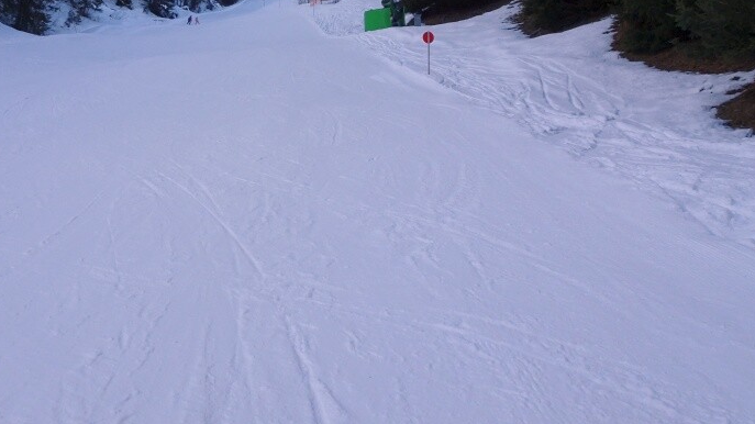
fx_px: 781
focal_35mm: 39
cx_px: 252
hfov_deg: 50.7
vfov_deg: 29.6
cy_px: 75
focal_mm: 4.1
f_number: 3.5
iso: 80
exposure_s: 1/400
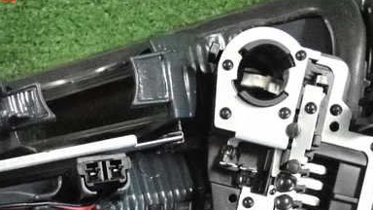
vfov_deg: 14.9
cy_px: 201
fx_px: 791
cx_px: 130
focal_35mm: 80
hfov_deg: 26.4
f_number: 3.1
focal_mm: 8.4
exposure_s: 1/125
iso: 6400
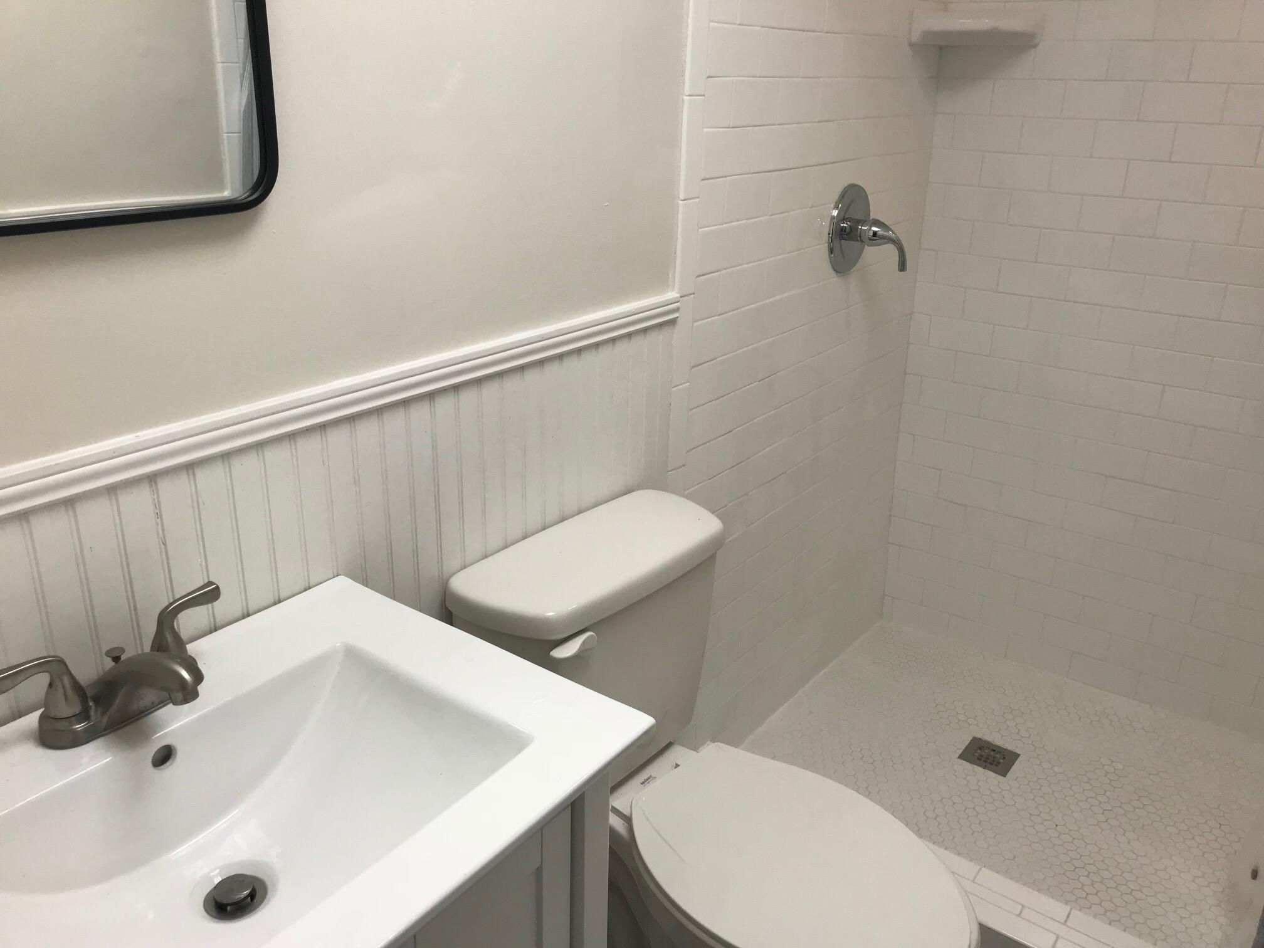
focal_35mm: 28
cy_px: 474
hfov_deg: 63.4
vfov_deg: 49.7
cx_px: 632
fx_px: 1022
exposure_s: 1/120
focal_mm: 3.99
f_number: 1.8
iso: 40
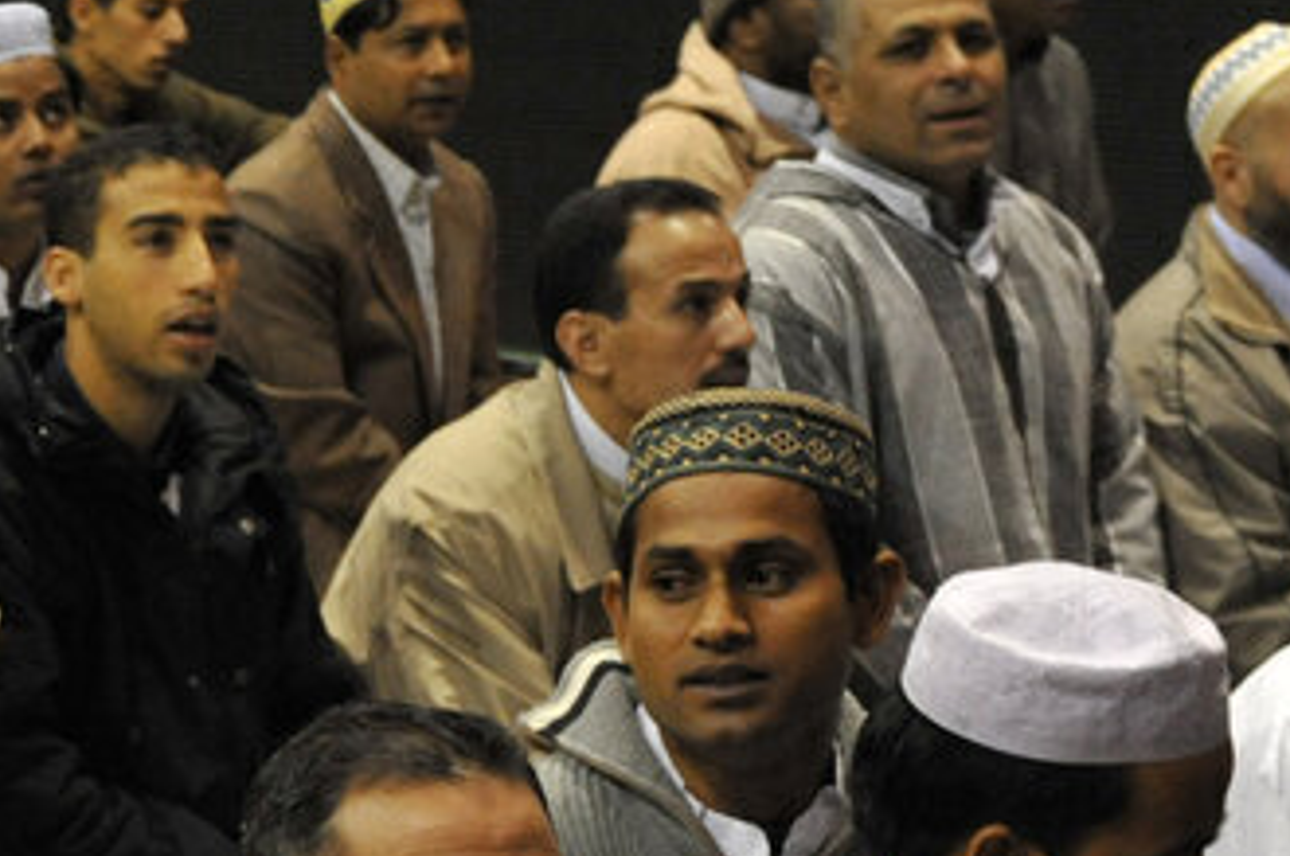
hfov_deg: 10.1
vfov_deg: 6.9
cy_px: 977
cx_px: -735
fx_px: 7049
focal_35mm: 197
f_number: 4.5
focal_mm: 60
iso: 3200
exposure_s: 1/80
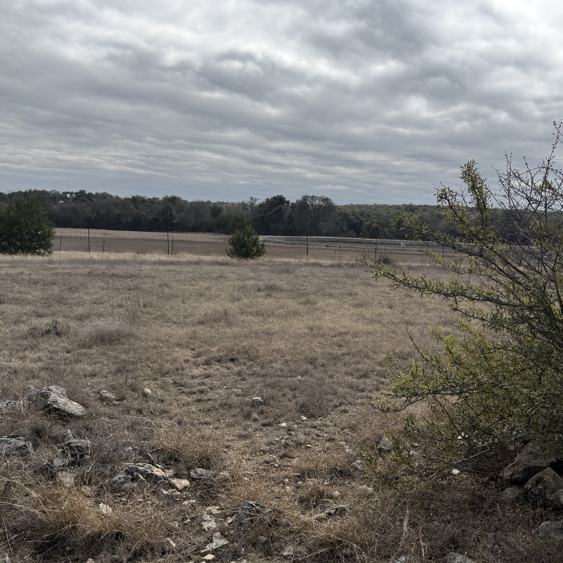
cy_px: 275
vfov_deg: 55.6
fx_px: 534
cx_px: 326
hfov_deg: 55.4
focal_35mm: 29
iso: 80
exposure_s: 1/8130
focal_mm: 6.76
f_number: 1.78
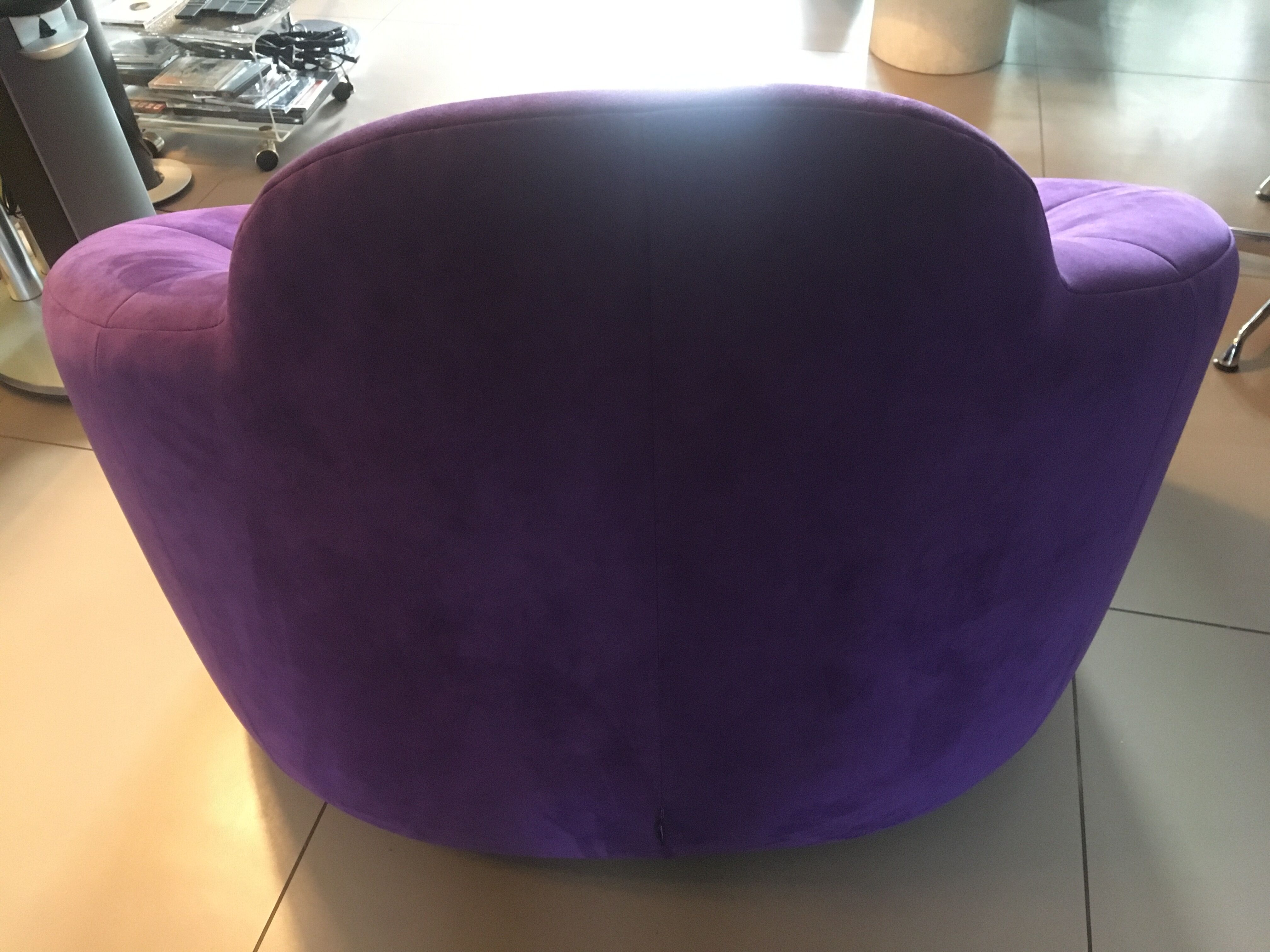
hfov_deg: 61.7
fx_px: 1064
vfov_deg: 48.2
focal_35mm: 29
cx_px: 635
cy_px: 476
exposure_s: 1/17
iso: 320
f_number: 2.2
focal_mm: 4.15
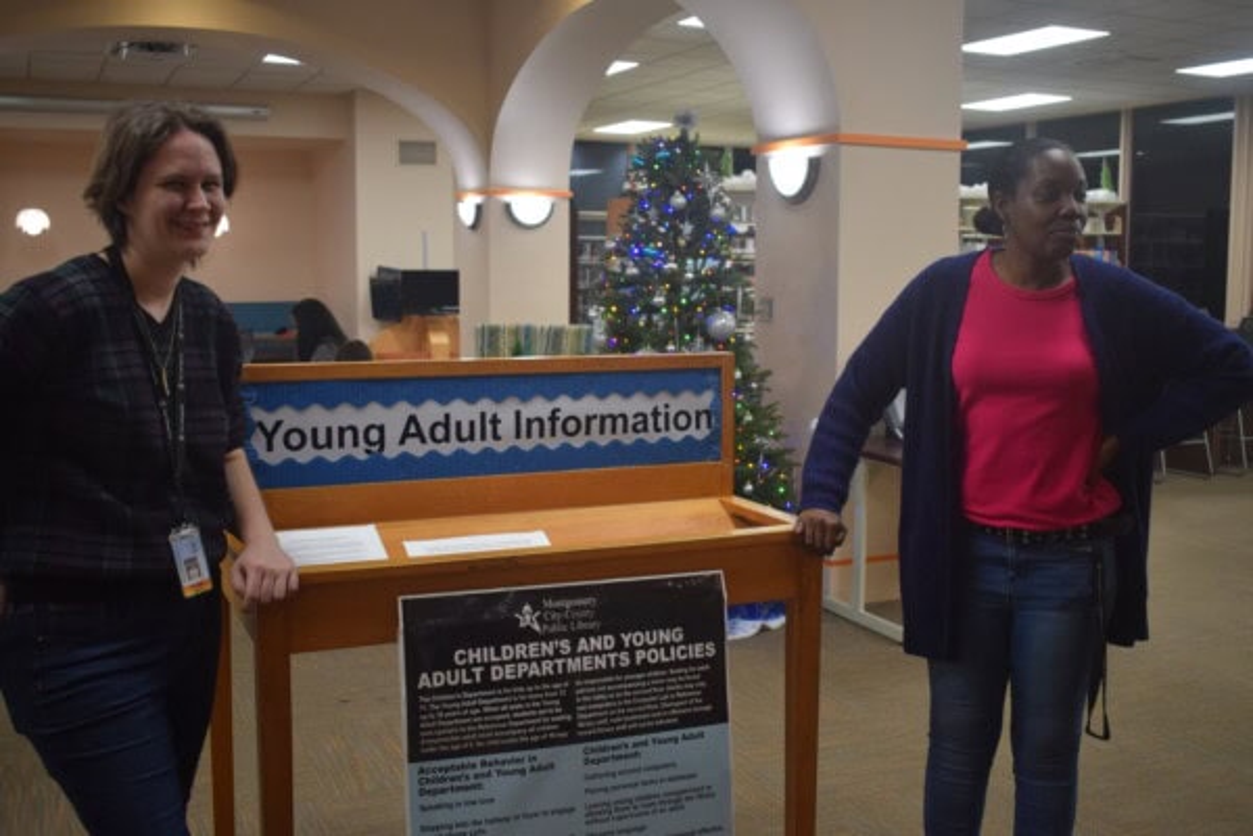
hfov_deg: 51.3
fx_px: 1305
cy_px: 418
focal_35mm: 38
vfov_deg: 35.5
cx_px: 626
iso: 450
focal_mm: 25
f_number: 4
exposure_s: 1/60
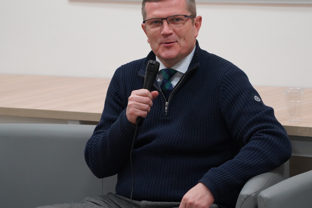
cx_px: 142
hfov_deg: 12.7
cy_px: 117
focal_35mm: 162
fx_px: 1404
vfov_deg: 8.5
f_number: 4
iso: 2500
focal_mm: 105
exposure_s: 1/160
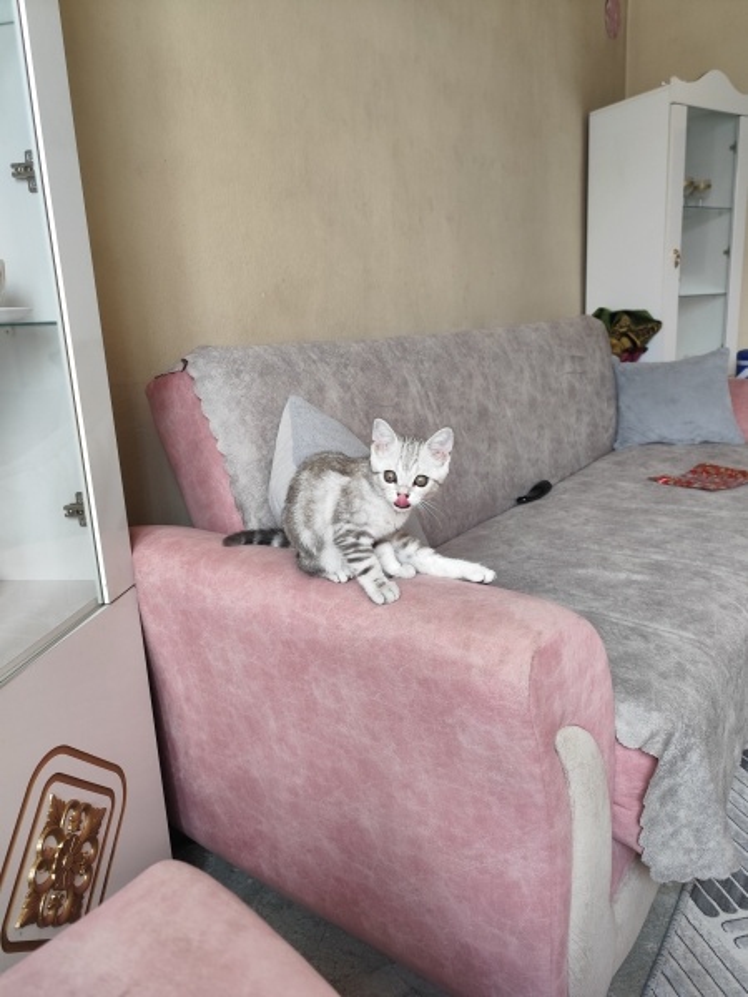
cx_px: 374
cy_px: 498
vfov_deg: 73.9
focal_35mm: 23
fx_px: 663
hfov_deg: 58.9
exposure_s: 1/100
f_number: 1.65
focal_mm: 6.14
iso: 400
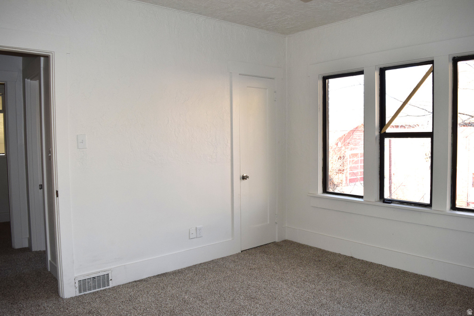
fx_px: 356
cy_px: 158
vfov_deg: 47.9
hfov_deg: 67.4
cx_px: 237
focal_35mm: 27
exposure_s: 1/125
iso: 560
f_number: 5.6
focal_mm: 18
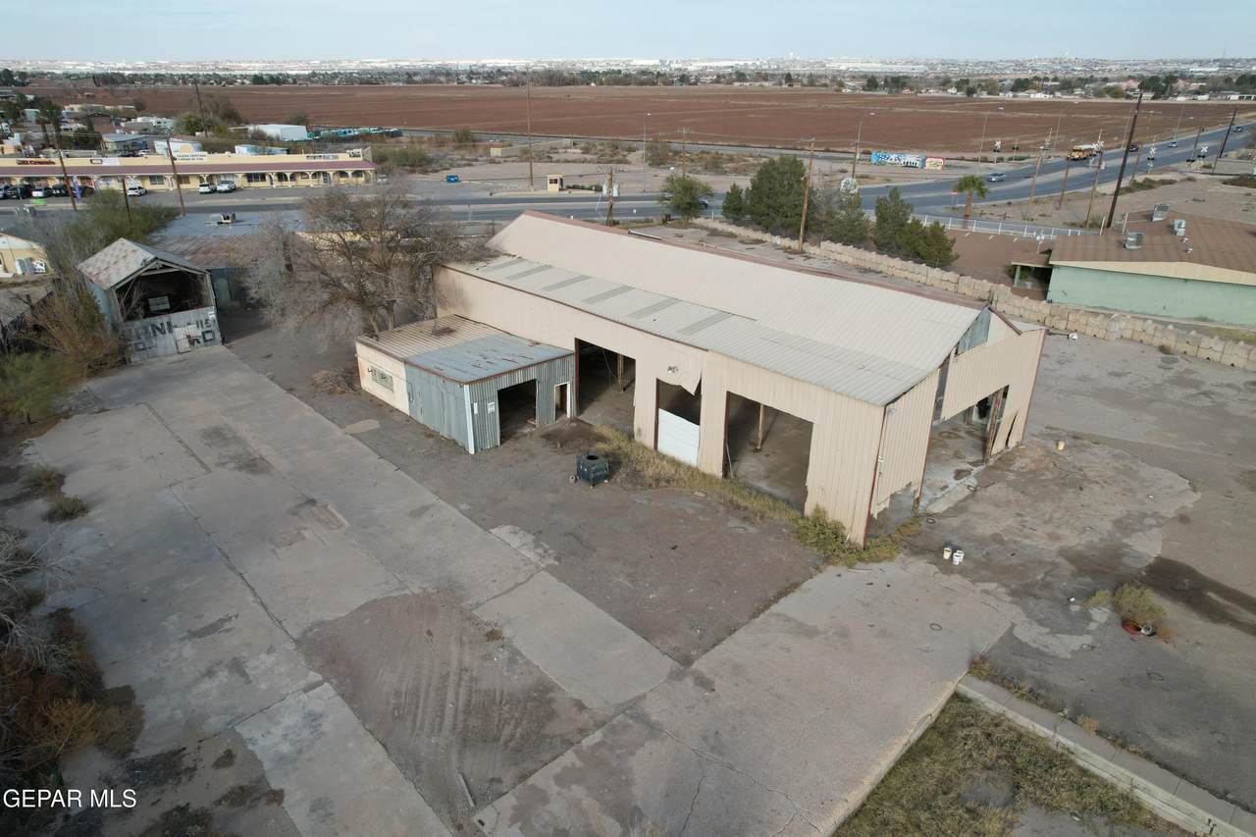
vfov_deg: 57.2
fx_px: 767
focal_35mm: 22
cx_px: 628
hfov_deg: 78.6
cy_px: 418
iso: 120
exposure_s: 1/1250
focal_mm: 8.38
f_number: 2.8
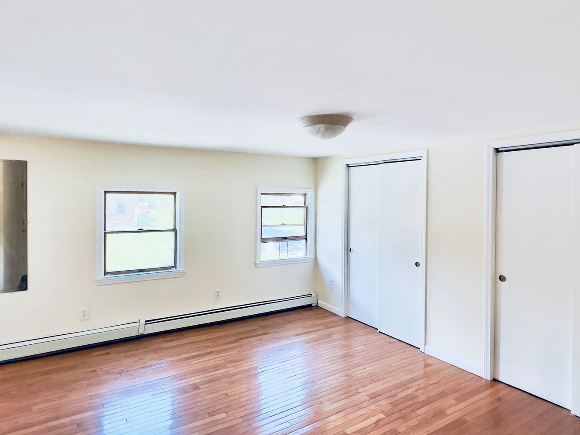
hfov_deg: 81.7
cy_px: 201
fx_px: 335
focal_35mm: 20
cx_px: 287
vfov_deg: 65.9
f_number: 1.8
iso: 80
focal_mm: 1.57
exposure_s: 1/120
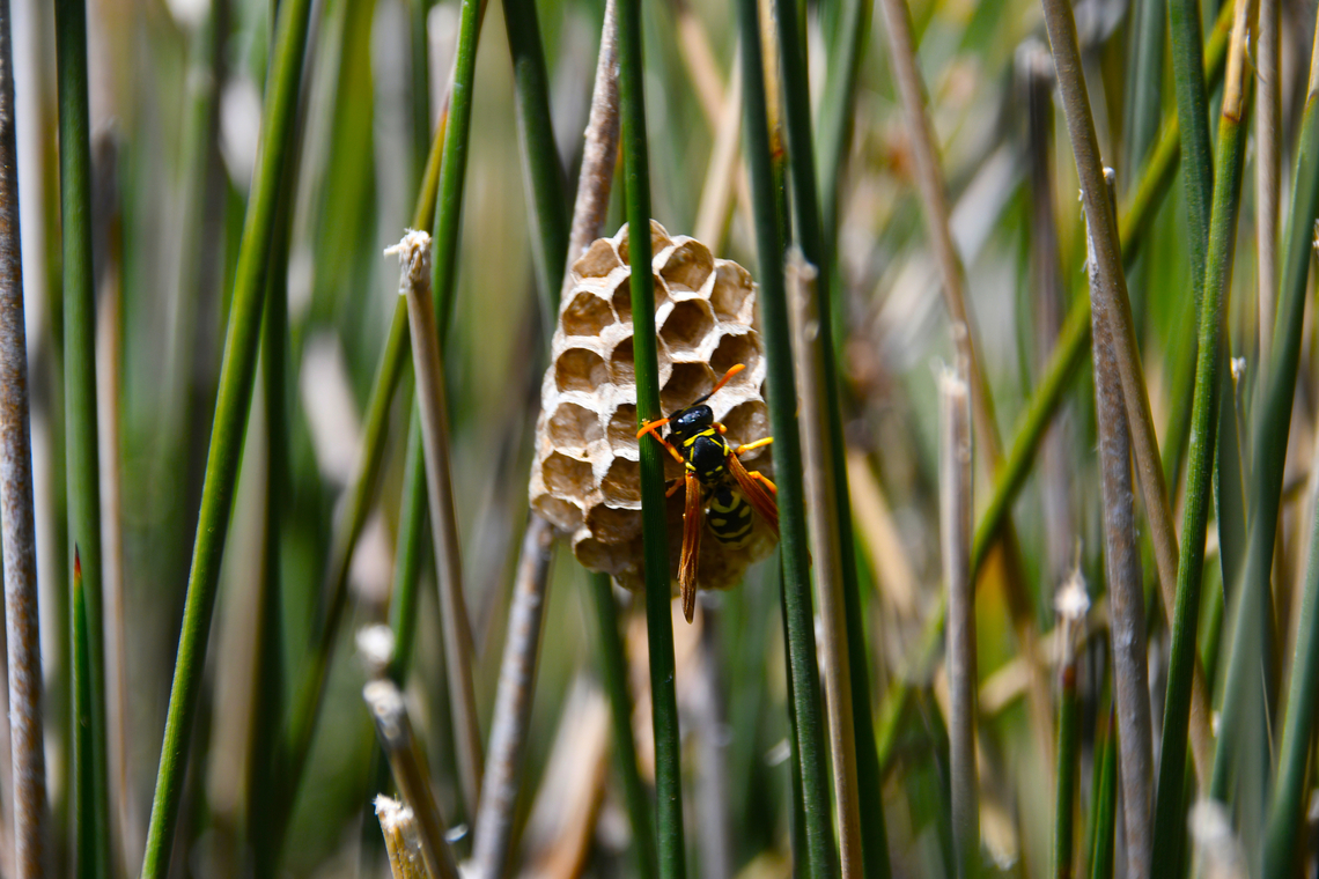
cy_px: 440
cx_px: 660
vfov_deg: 3.7
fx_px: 13739
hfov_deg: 5.5
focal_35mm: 375
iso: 160
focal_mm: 250
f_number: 8
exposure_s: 1/125
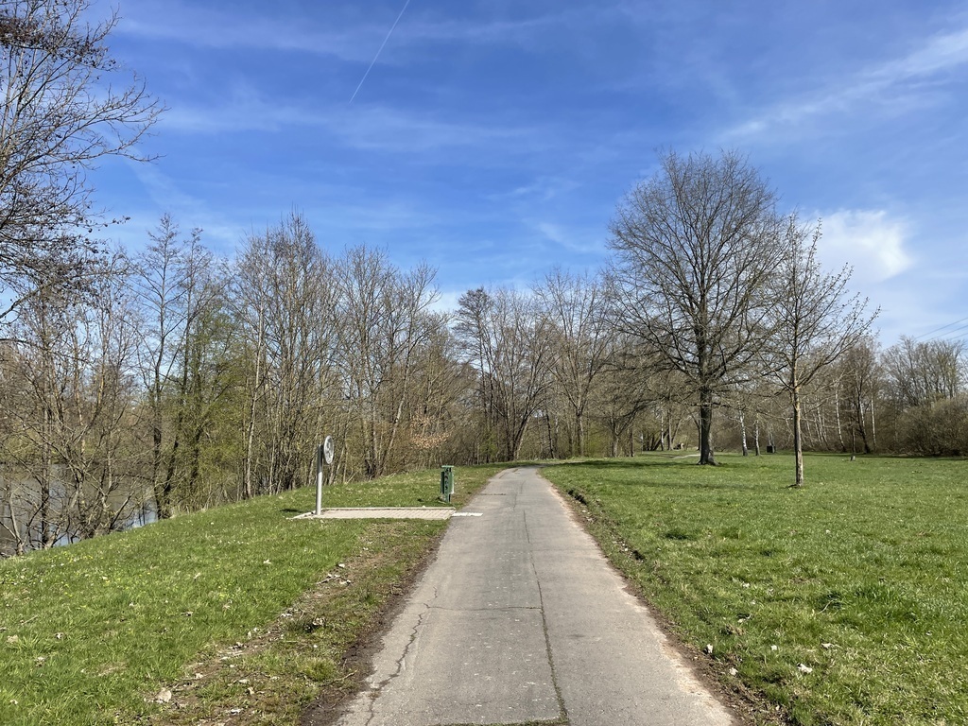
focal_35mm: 26
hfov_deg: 67.3
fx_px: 727
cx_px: 484
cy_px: 363
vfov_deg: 53.1
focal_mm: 4.2
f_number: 1.6
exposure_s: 1/3401
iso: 32
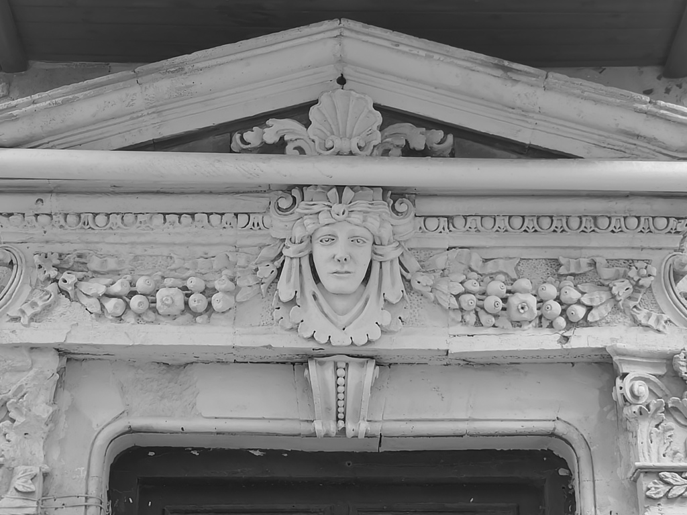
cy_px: 258
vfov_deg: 18.2
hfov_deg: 24.1
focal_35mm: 81
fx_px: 1608
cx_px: 344
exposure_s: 1/100
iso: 50
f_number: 4
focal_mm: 3.95
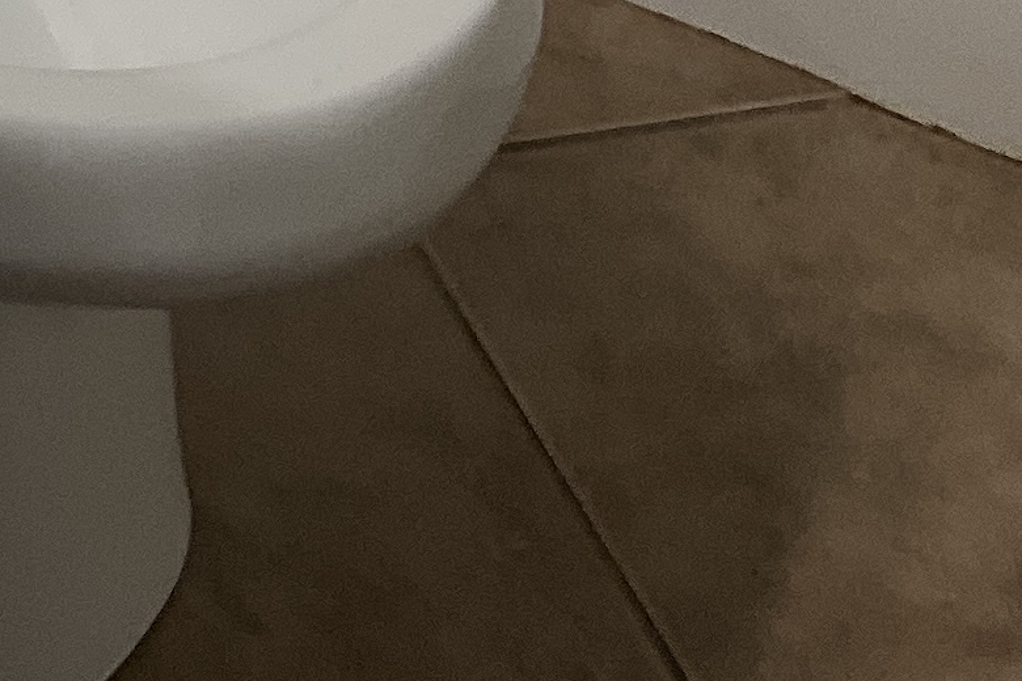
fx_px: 4428
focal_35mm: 156
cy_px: -728
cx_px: -819
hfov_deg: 12.1
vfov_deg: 8.3
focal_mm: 3
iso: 40
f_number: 1.8
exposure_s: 1/120
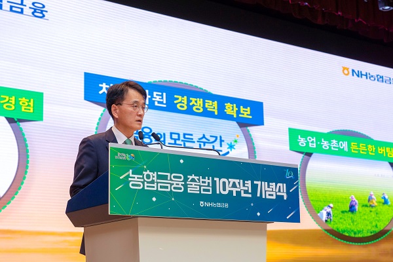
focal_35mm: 55
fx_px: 600
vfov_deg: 24.6
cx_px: 196
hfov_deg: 36.2
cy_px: 131
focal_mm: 55
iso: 1600
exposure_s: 1/250
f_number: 6.3
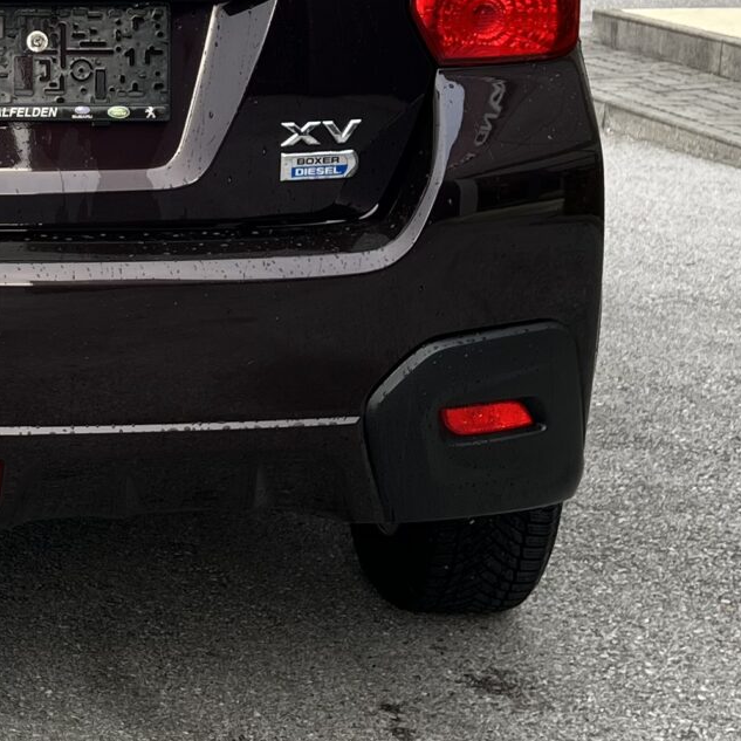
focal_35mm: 93
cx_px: -42
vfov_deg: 18.6
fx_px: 2252
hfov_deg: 18.1
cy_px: 225
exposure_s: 1/145
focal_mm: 5.7
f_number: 1.5
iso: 32
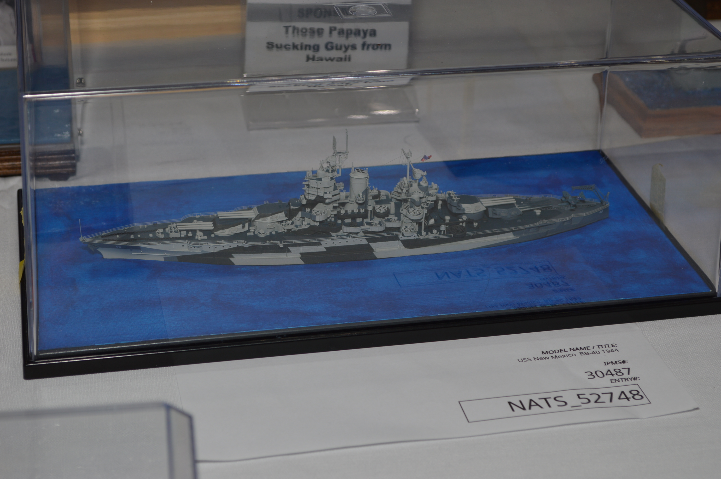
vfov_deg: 18.9
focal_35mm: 72
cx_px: 360
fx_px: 1441
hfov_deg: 28.1
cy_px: 240
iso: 100
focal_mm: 48
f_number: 8
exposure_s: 1/60
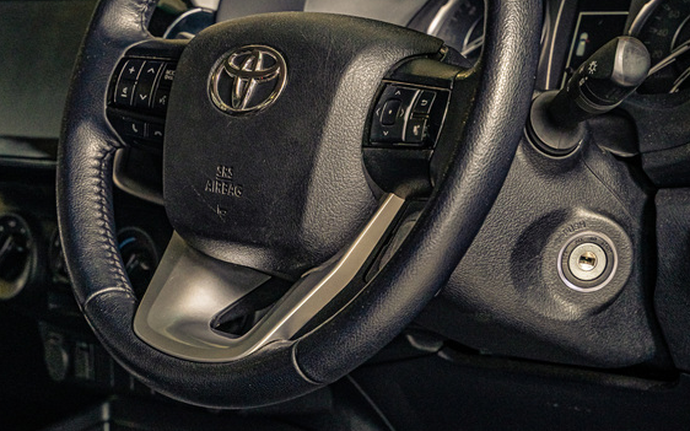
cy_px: 184
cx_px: 241
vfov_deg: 11.4
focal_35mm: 115
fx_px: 2162
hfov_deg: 18.1
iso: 500
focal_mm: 62
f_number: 5.6
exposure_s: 1/200
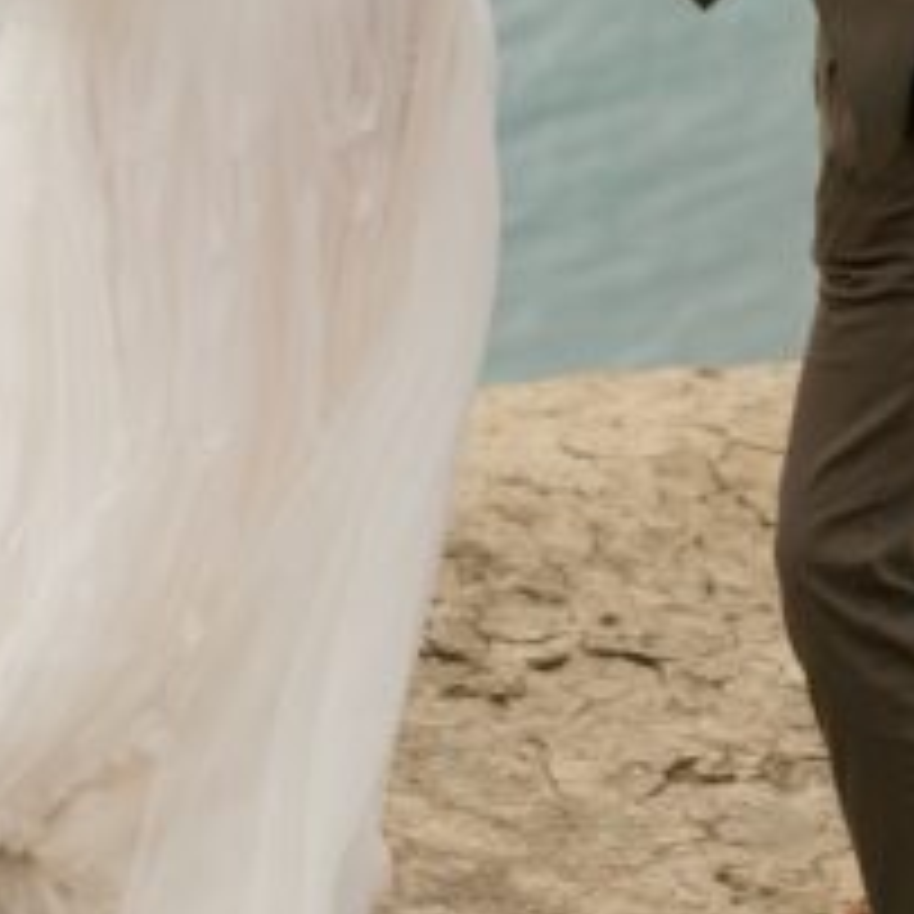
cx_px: 383
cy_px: -806
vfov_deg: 6.8
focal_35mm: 251
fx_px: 7498
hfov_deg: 7.0
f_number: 2.5
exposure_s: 1/1000
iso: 100
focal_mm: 50
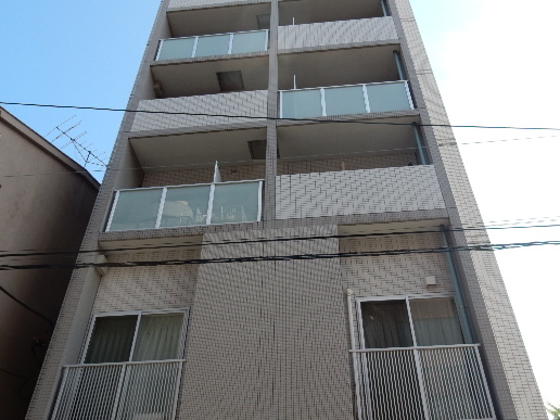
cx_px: 295
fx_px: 502
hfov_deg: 58.3
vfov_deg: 45.3
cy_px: 181
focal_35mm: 31
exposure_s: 1/500
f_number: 3.7
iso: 125
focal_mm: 4.5
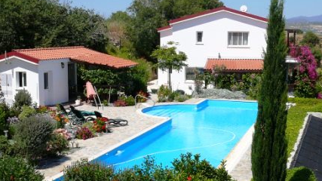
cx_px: 167
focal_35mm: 56
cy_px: 81
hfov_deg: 37.2
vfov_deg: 21.4
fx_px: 478
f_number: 5
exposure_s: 1/640
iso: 80
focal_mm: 5.8
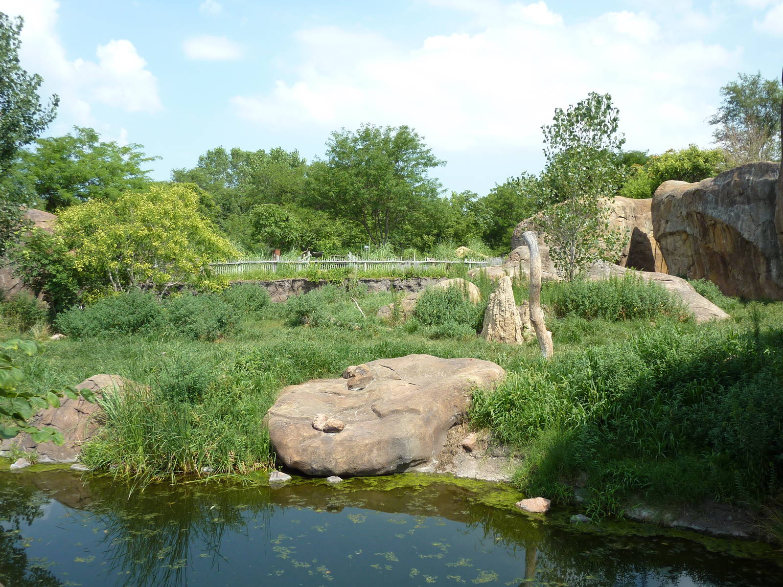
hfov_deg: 60.0
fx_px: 679
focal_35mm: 30
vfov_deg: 46.8
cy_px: 294
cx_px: 392
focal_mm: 5
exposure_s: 1/500
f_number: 3.4
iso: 100
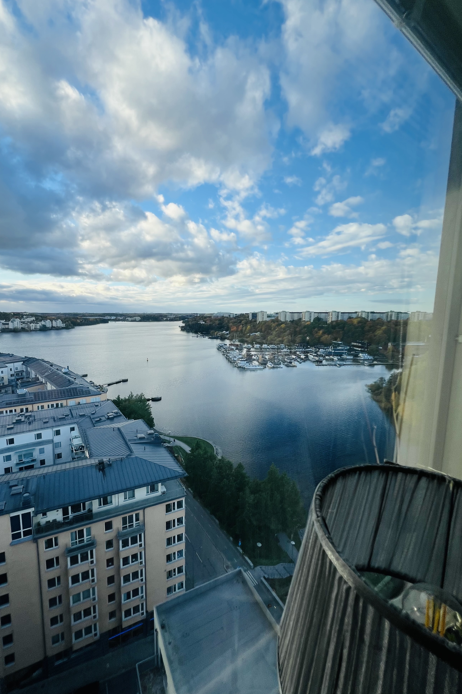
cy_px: 351
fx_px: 269
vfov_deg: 104.3
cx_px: 204
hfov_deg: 80.9
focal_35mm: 14
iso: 32
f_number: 1.8
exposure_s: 1/479
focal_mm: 1.57
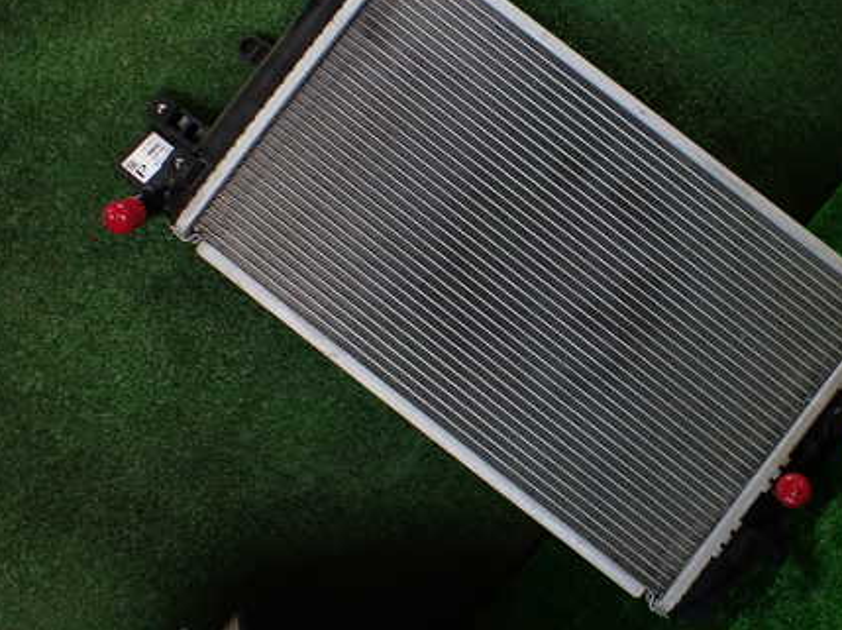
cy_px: 275
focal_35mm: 42
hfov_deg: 44.3
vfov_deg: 34.3
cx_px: 546
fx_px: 1021
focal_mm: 5.4
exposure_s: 1/125
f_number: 2.3
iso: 320
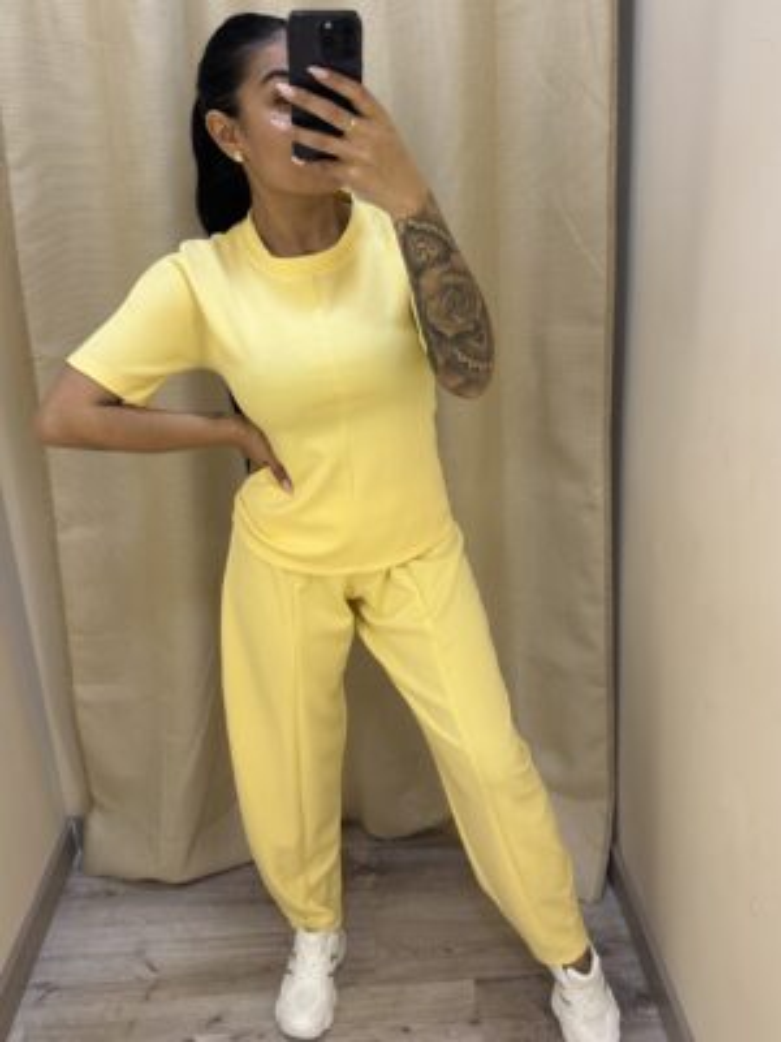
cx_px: 390
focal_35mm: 24
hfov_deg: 56.8
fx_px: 722
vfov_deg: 71.6
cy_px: 521
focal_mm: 6.86
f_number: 1.78
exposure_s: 1/100
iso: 64
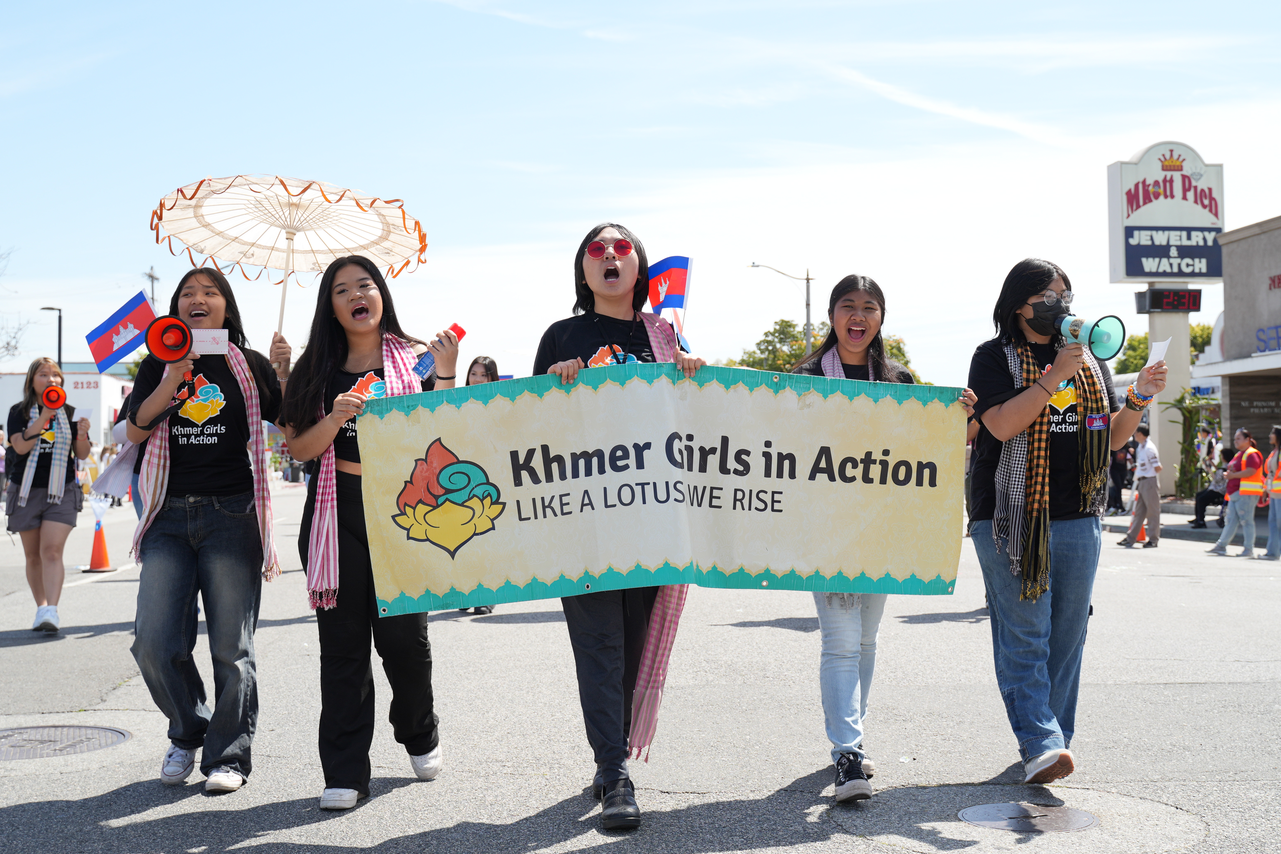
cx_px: 640
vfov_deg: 30.8
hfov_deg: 45.0
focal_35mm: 44
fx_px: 1548
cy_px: 427
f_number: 4
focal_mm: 29
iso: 100
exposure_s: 1/640
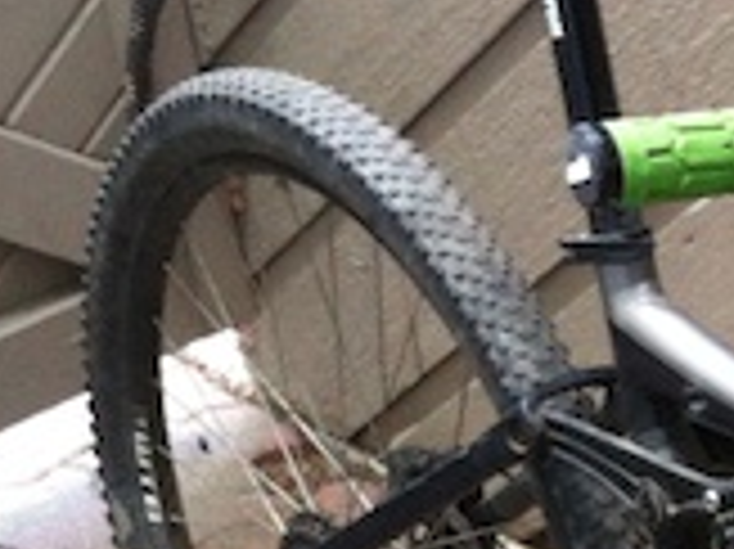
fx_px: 3644
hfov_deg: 10.9
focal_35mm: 172
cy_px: 873
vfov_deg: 8.4
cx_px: 1265
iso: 100
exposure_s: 1/15
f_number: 2.8
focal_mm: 3.85
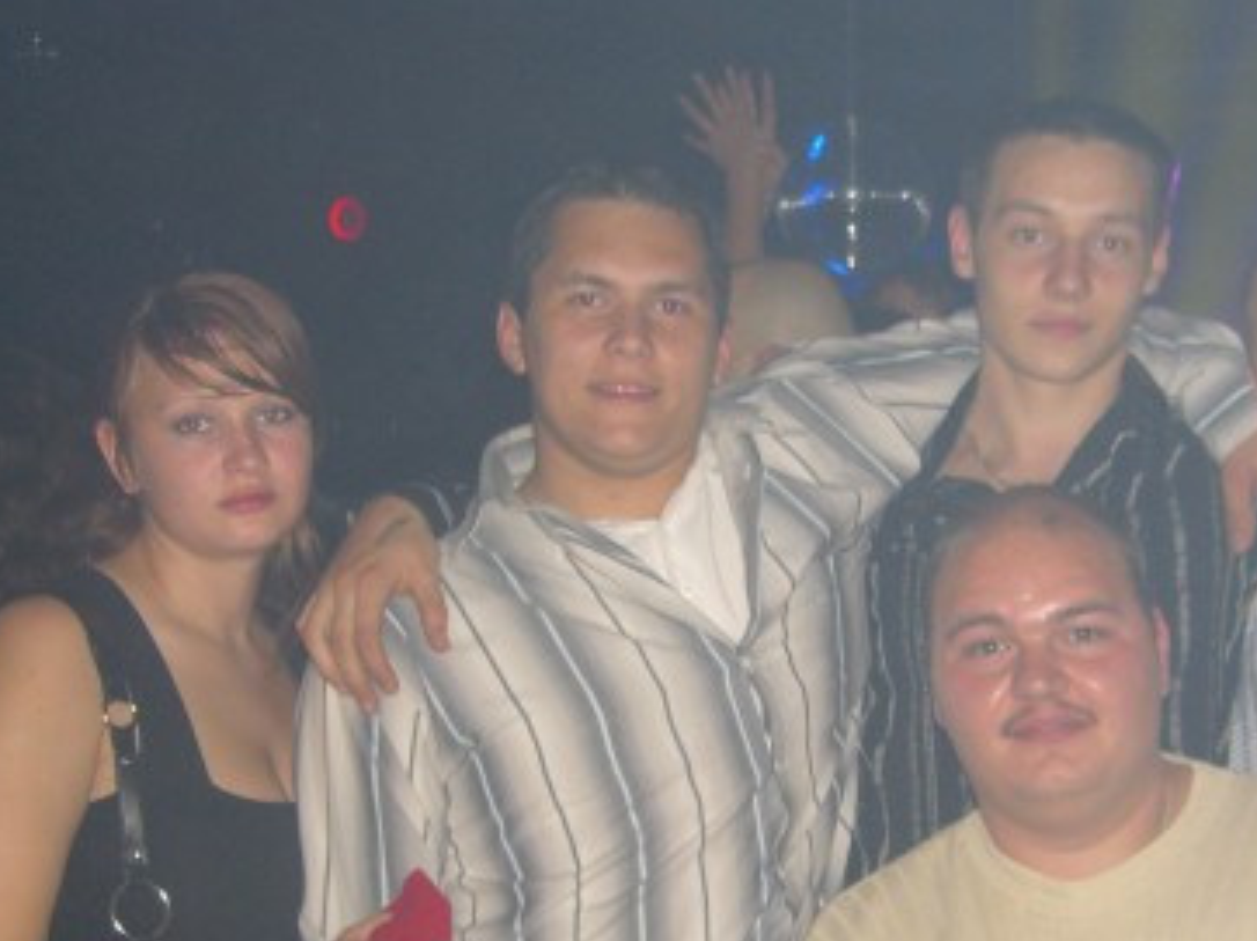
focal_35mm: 63
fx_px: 2286
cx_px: 833
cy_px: 750
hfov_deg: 30.5
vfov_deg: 22.9
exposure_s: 1/60
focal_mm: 7.9
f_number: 2.8
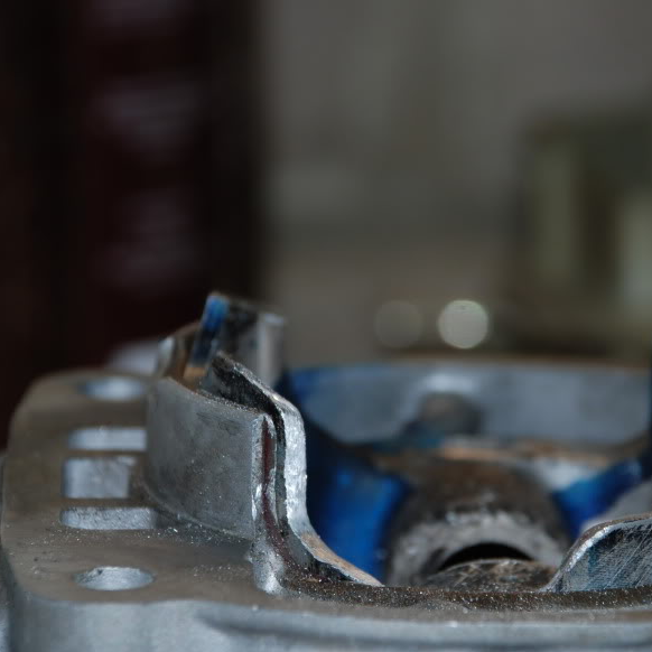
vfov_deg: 5.8
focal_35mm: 303
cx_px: 426
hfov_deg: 5.8
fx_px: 6451
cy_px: 348
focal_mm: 135
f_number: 5.6
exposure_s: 1/60
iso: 200
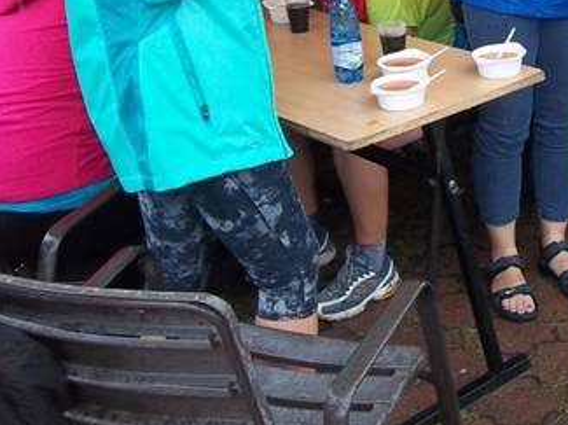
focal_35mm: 69
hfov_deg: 27.3
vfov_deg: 20.4
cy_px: -25
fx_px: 1131
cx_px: 498
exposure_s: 1/100
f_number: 2.9
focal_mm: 5.7
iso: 80
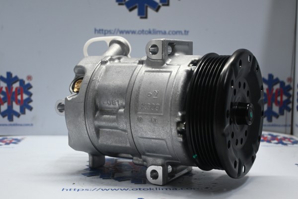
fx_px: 435
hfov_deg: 37.9
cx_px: 149
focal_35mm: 52
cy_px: 100
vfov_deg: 25.8
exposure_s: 1/60
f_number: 5.3
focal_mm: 35
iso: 900
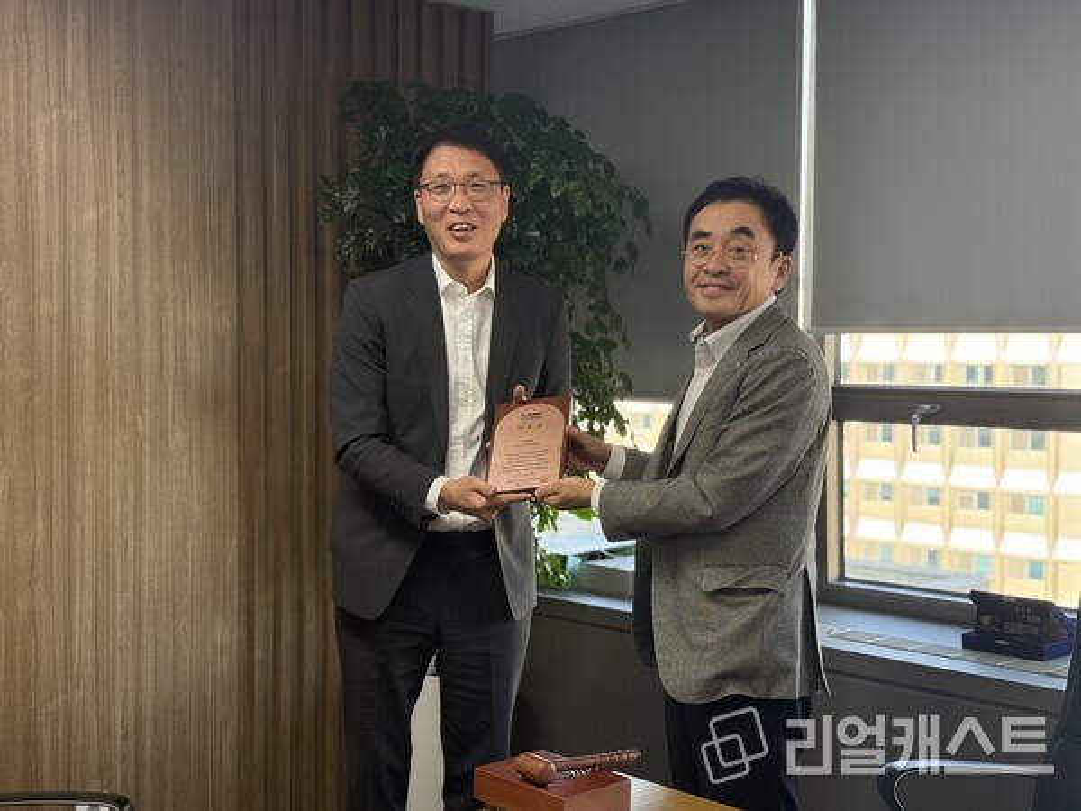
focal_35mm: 48
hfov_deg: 39.7
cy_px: 406
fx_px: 1499
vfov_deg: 30.3
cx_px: 540
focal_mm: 6.76
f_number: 1.78
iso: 160
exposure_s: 1/120
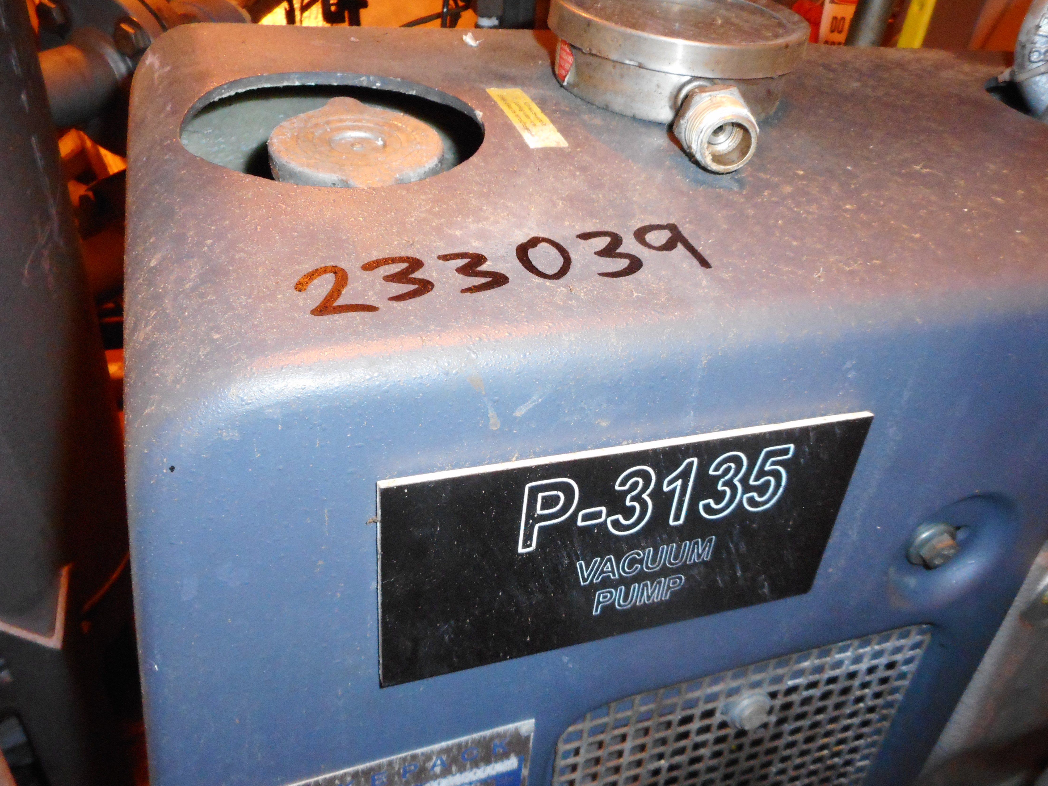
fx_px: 878
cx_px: 553
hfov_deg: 61.6
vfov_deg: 48.2
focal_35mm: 29
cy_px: 414
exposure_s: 1/25
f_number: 3.7
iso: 400
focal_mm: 4.5
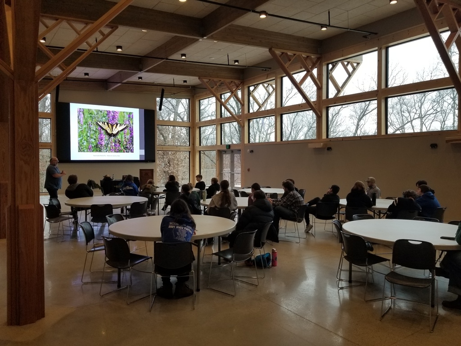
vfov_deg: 53.1
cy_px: 173
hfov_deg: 67.3
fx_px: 346
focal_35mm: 26
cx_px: 230
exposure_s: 1/120
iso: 80
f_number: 1.7
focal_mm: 4.3
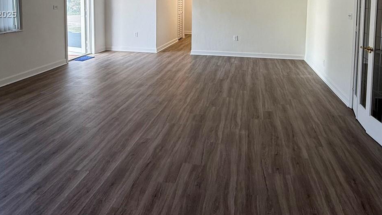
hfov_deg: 71.7
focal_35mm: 26
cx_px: 212
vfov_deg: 40.5
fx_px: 263
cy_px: 15
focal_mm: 2.22
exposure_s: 1/99
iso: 100
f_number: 2.2
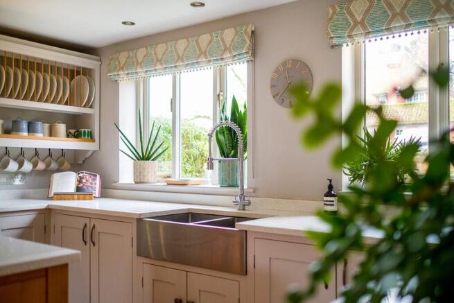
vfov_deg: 37.9
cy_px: 152
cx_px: 227
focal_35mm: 35
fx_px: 441
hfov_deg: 54.4
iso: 500
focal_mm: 23
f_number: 1.4
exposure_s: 1/125
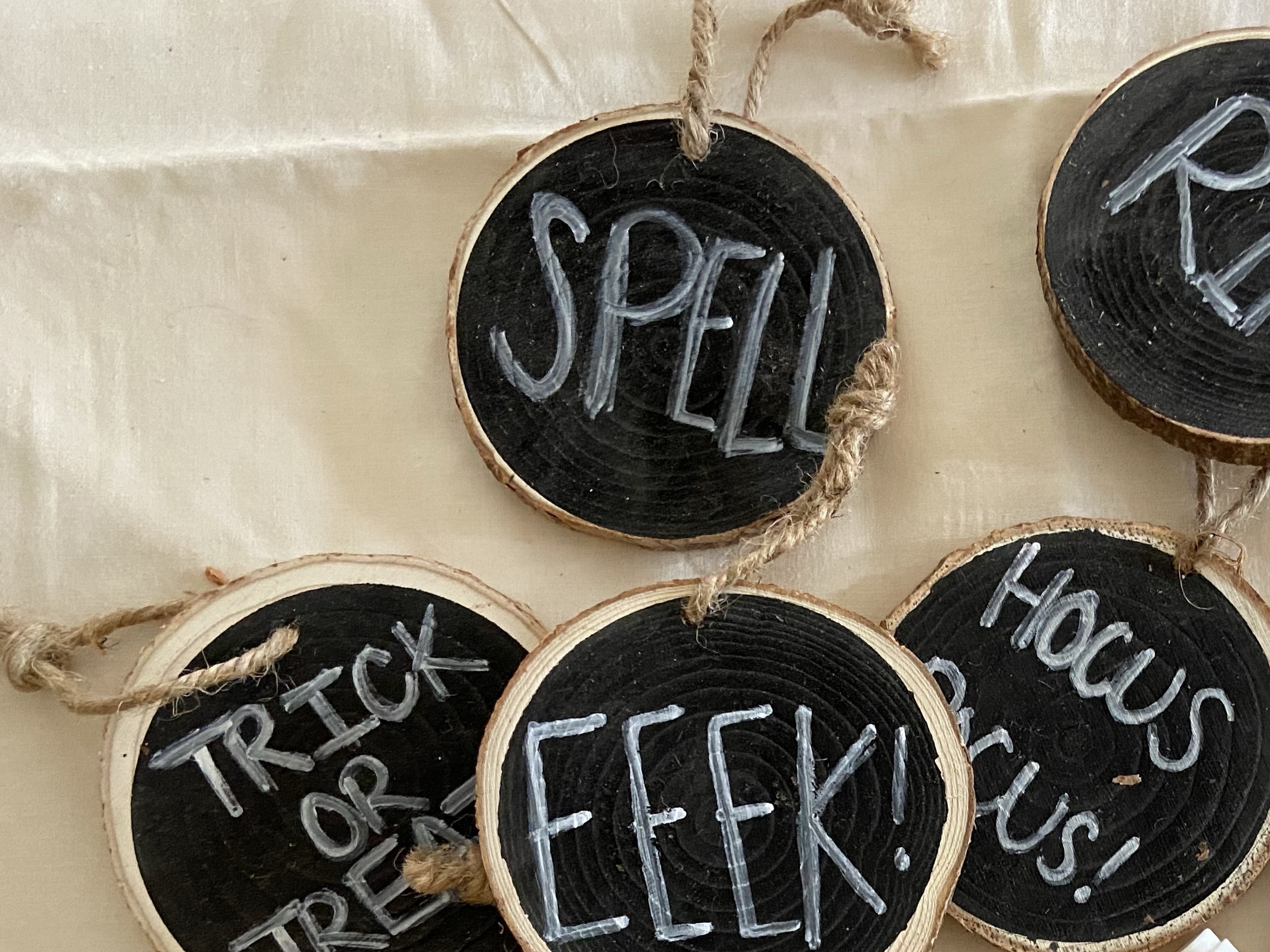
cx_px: 1031
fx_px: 1688
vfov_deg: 30.6
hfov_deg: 39.5
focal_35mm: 46
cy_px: 788
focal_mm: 4.25
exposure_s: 1/40
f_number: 1.8
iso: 500
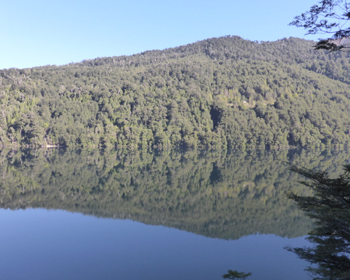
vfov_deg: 53.2
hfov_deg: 64.0
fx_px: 280
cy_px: 138
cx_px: 167
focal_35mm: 27
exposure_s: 1/400
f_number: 3.3
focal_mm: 4.3
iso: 200
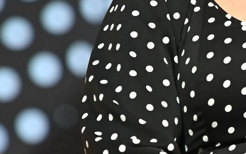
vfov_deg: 1.6
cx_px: 283
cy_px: 163
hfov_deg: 2.5
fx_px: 5672
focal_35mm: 846
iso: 2000
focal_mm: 185
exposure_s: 1/320
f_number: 4.5
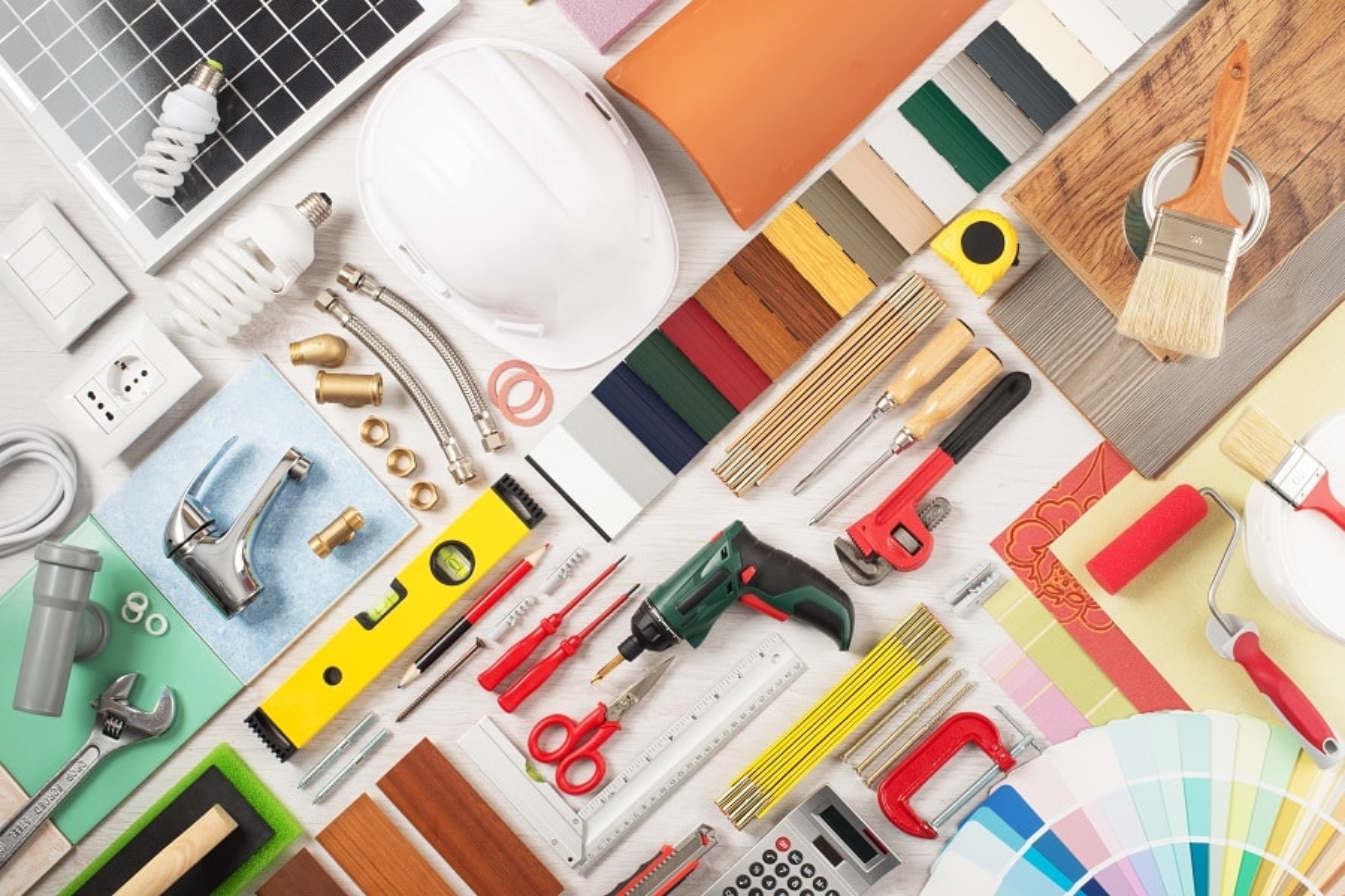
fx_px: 1868
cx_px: 672
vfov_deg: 27.0
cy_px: 448
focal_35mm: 50
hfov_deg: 39.6
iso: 100
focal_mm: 50
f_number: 13
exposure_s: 1/125
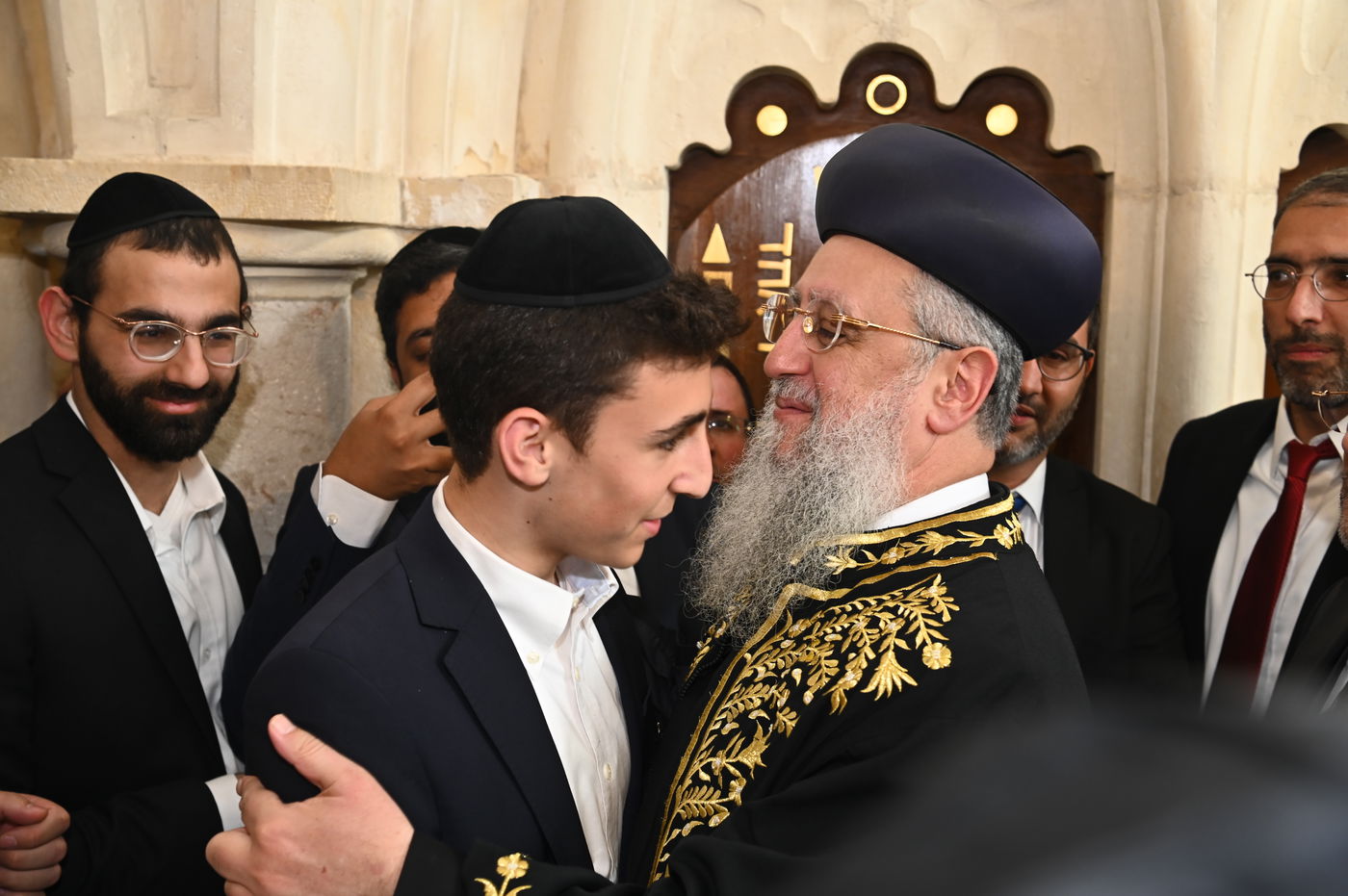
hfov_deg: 41.1
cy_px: 448
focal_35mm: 48
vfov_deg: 28.0
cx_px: 674
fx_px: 1796
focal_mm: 48
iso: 800
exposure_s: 1/125
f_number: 5.6
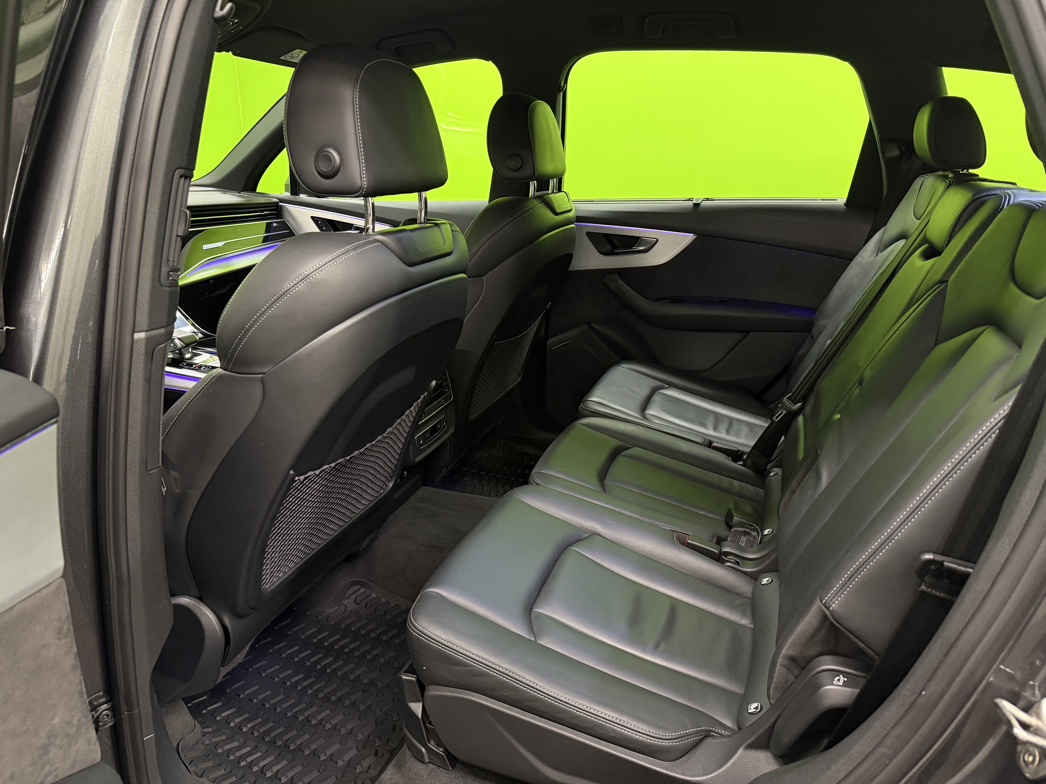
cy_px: 392
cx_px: 523
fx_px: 725
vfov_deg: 56.8
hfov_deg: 71.6
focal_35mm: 24
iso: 500
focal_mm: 6.76
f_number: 1.78
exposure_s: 1/50
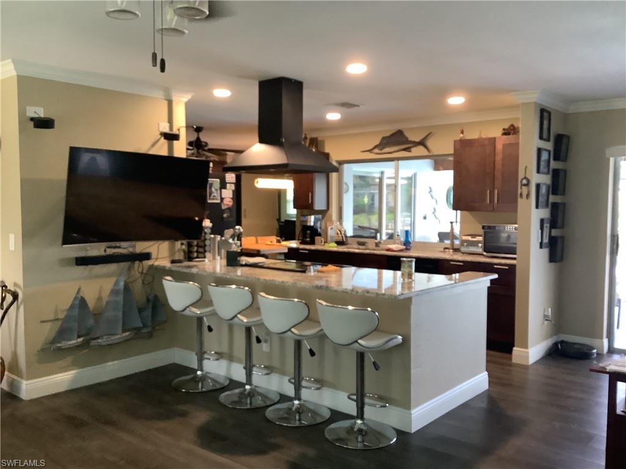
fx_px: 561
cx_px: 313
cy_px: 234
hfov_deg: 58.4
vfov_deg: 45.4
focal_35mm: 31
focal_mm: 3.3
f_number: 2.4
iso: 200
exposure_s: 1/60
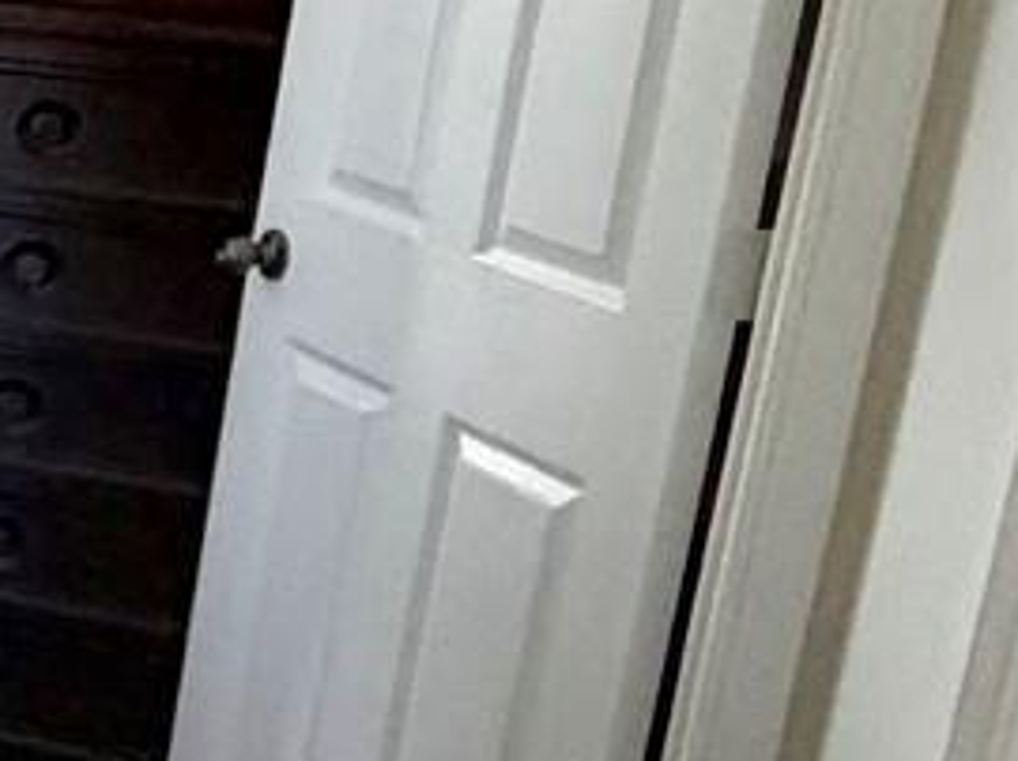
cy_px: 260
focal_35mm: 83
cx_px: -1120
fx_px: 2439
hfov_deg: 16.6
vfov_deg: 17.7
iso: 500
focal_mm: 2.22
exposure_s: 1/60
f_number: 2.2
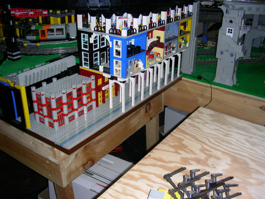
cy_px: 100
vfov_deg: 37.7
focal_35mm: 38
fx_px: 291
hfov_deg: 49.0
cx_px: 132
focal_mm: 6.3
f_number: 3.5
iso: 50
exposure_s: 1/60.1
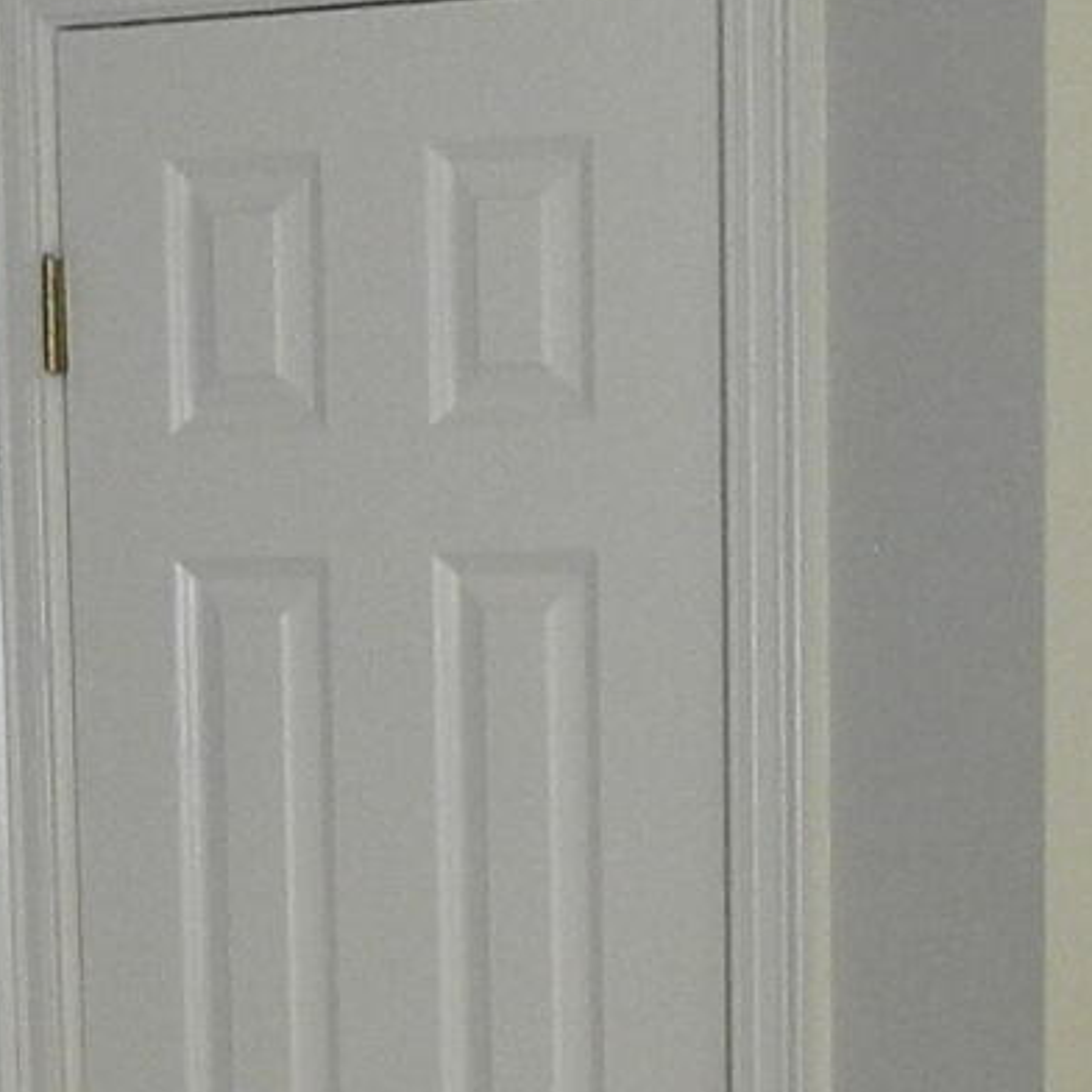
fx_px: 6032
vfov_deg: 10.0
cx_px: 574
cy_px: 1752
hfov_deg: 10.3
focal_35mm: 169
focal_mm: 4.5
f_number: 3.1
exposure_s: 1/30
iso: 140
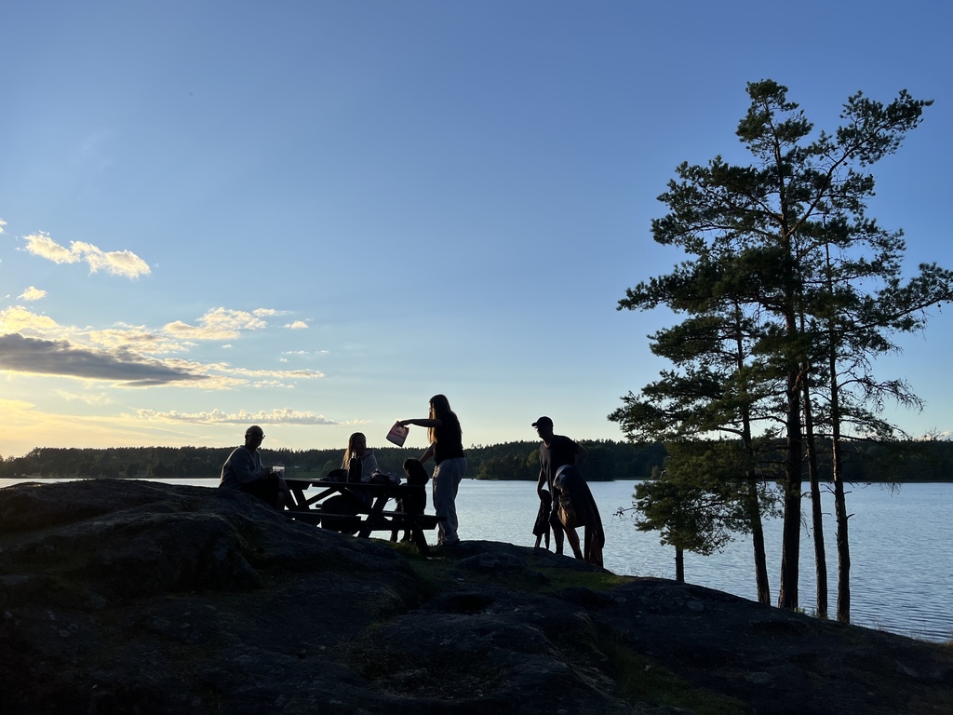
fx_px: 716
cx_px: 476
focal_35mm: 26
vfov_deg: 53.1
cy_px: 358
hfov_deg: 67.3
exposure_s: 1/3413
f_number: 1.6
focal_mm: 5.1
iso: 50
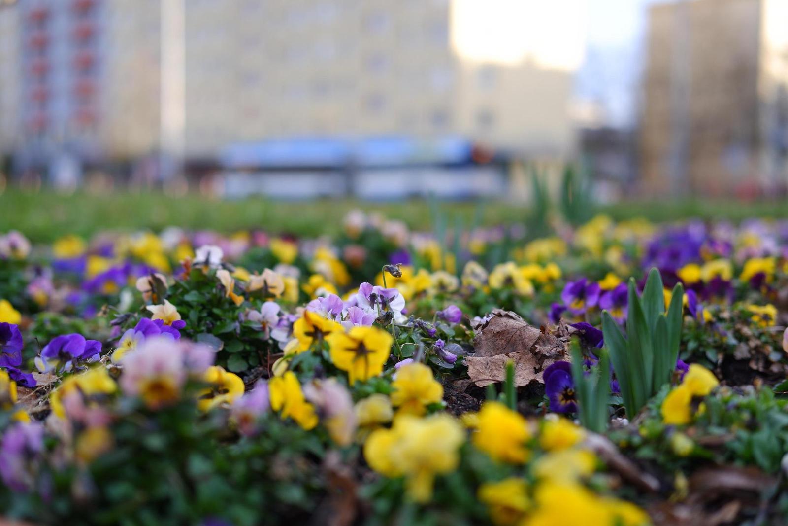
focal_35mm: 53
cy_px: 263
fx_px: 1160
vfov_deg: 25.5
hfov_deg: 37.5
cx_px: 394
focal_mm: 35
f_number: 2.5
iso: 200
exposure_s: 1/750
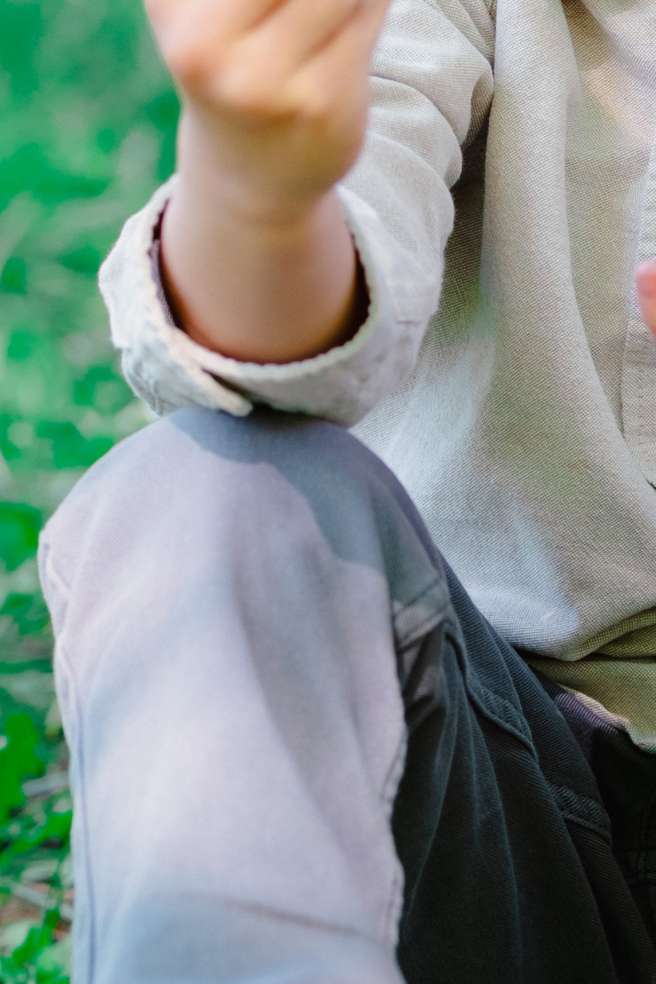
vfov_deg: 7.9
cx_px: 744
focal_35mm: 262
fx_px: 7159
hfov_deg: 5.2
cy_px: 407
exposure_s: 1/320
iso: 250
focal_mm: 56
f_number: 2.8
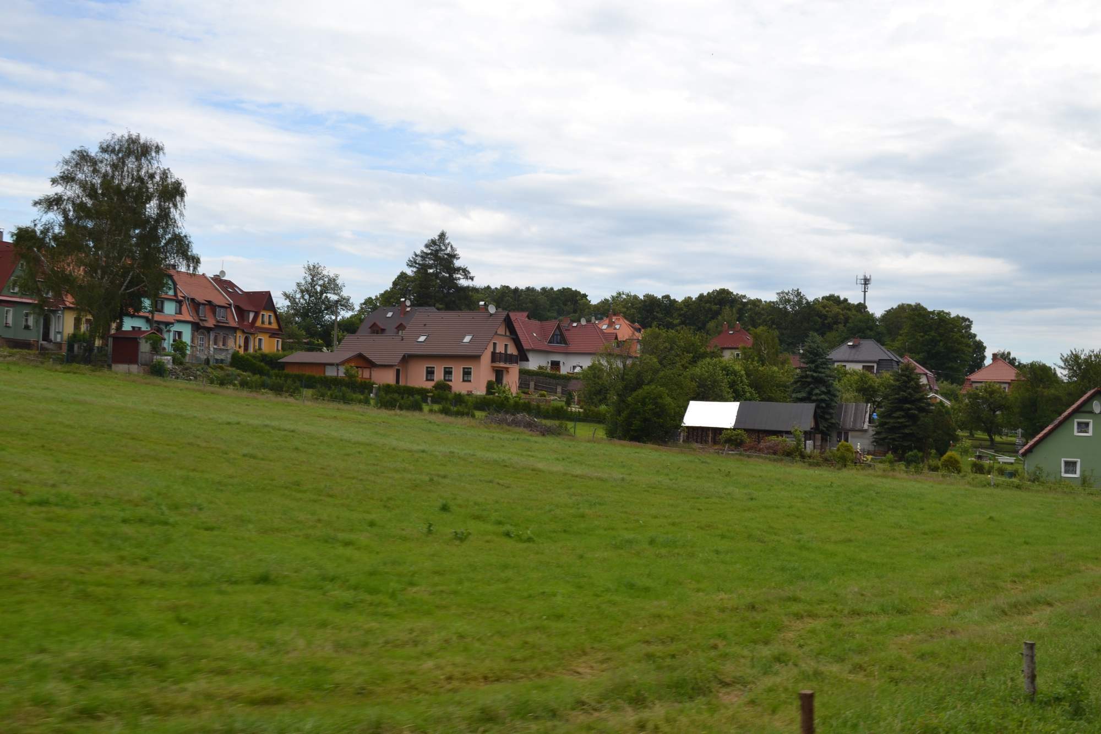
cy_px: 367
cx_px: 550
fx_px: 1284
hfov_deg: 46.4
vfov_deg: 31.9
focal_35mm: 42
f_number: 8
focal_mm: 28
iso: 100
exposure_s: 1/200
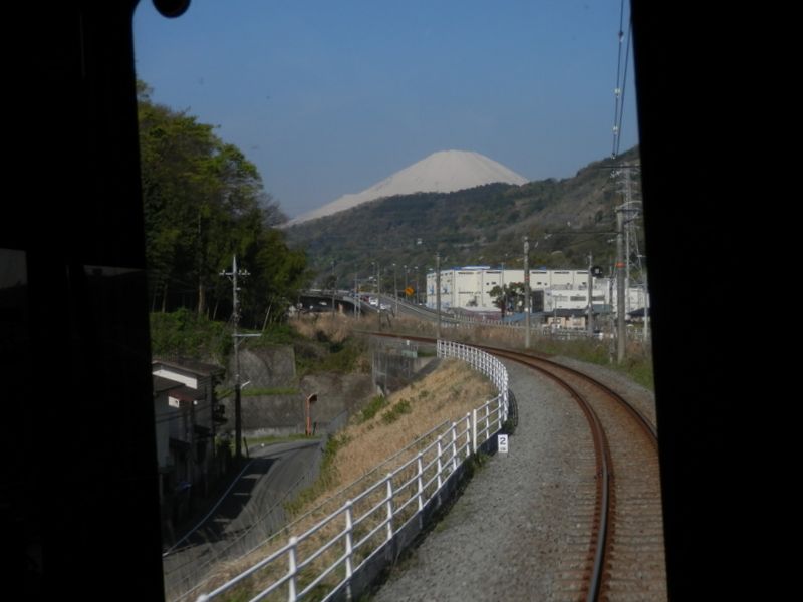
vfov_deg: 24.4
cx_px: 402
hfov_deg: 32.2
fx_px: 1392
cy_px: 301
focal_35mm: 60
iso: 100
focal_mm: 10.8
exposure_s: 1/160
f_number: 12
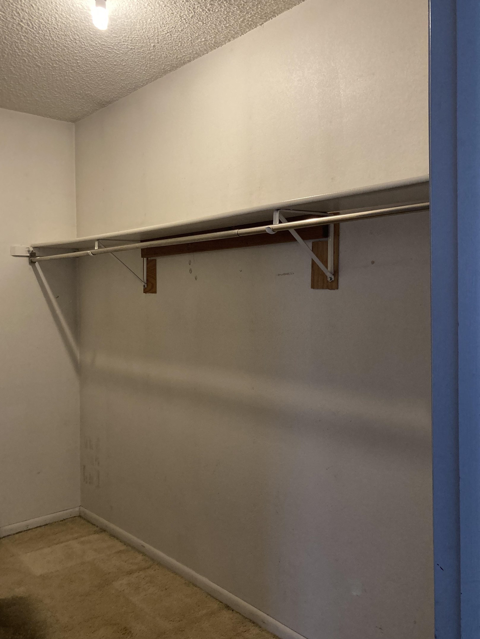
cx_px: 223
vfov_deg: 59.9
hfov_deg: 46.8
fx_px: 555
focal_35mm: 30
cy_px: 298
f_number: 1.8
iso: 160
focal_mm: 3.99
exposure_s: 1/60
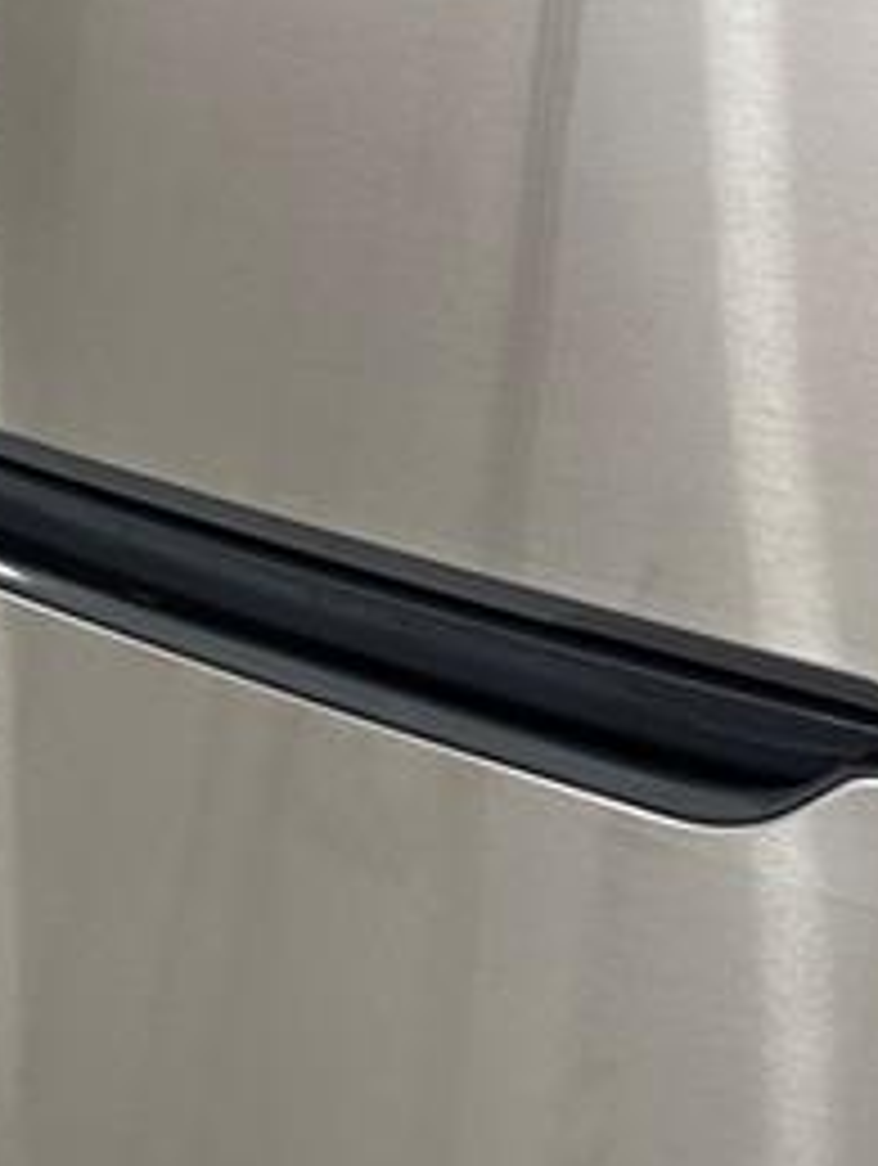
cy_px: 131
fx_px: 3745
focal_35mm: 111
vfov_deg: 17.5
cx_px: -419
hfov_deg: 12.7
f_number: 1.78
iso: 125
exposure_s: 1/120
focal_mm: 6.86
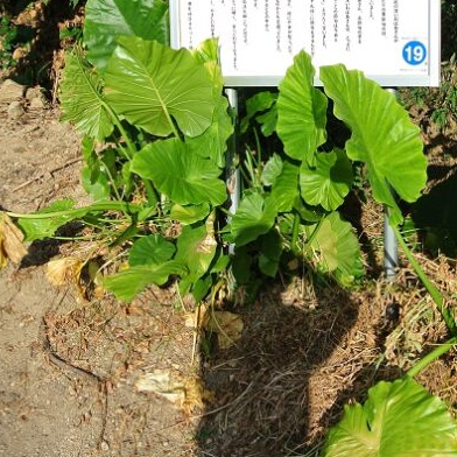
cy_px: 163
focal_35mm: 45
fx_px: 672
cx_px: 395
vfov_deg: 37.3
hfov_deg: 35.7
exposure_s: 1/500
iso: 100
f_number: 4.5
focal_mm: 10
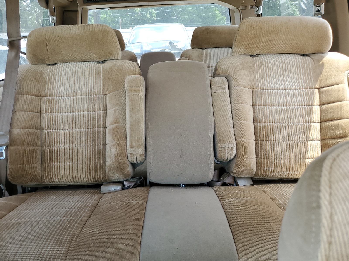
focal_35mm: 26
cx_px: 174
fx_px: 262
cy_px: 130
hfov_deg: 67.3
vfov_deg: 53.1
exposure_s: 1/60.2
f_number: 1.5
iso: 52
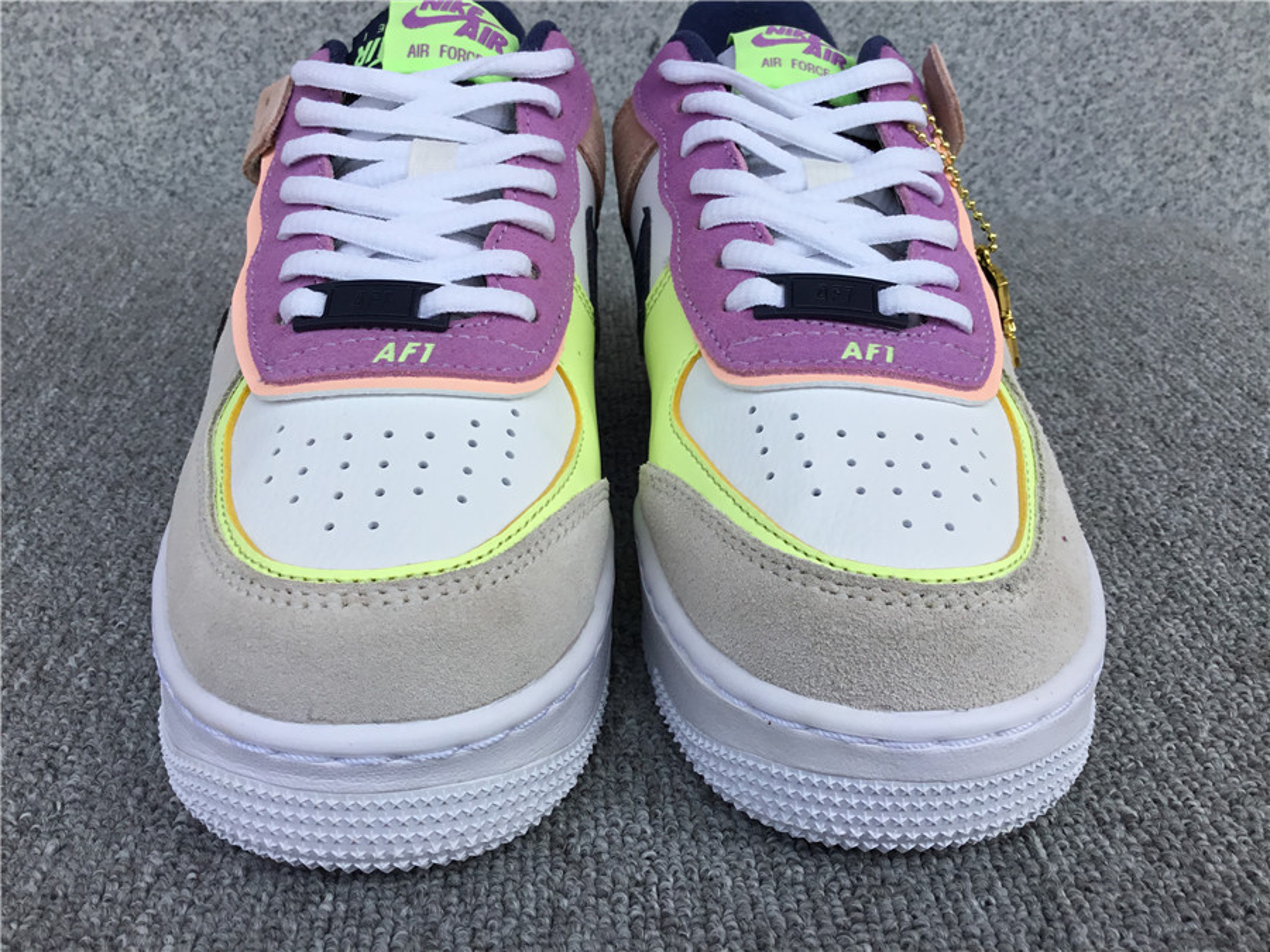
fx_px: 1137
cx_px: 635
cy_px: 476
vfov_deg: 45.4
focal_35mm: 31
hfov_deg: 58.4
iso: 25
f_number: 2.4
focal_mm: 3.3
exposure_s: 1/1072
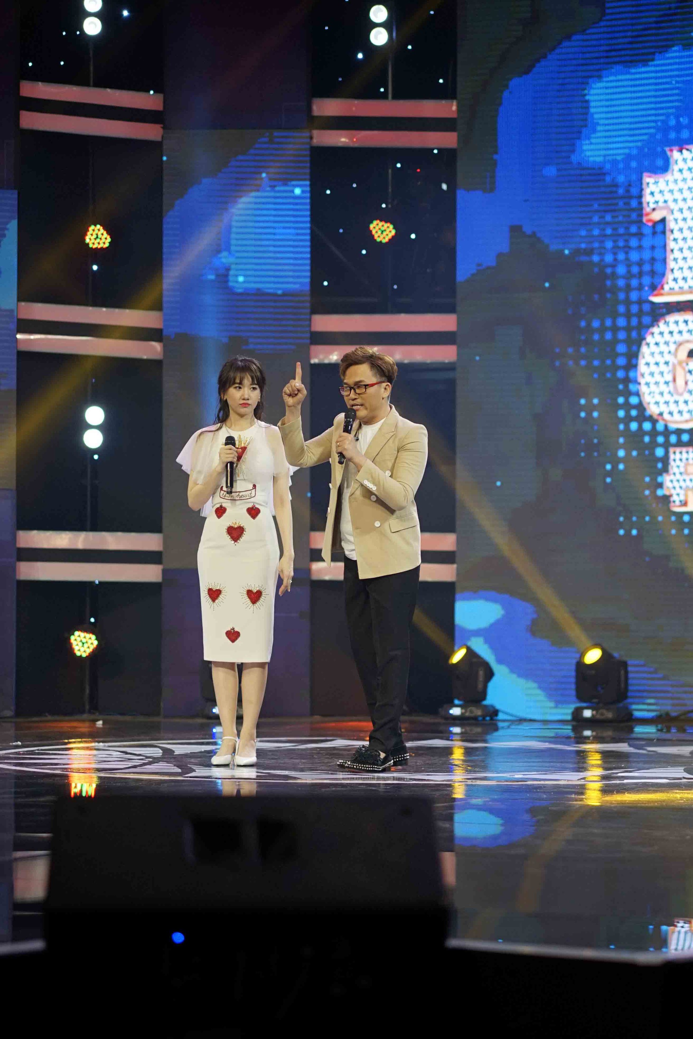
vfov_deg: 24.8
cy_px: 520
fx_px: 2368
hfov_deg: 16.7
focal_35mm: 82
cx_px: 346
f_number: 1.8
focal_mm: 55
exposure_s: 1/400
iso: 500
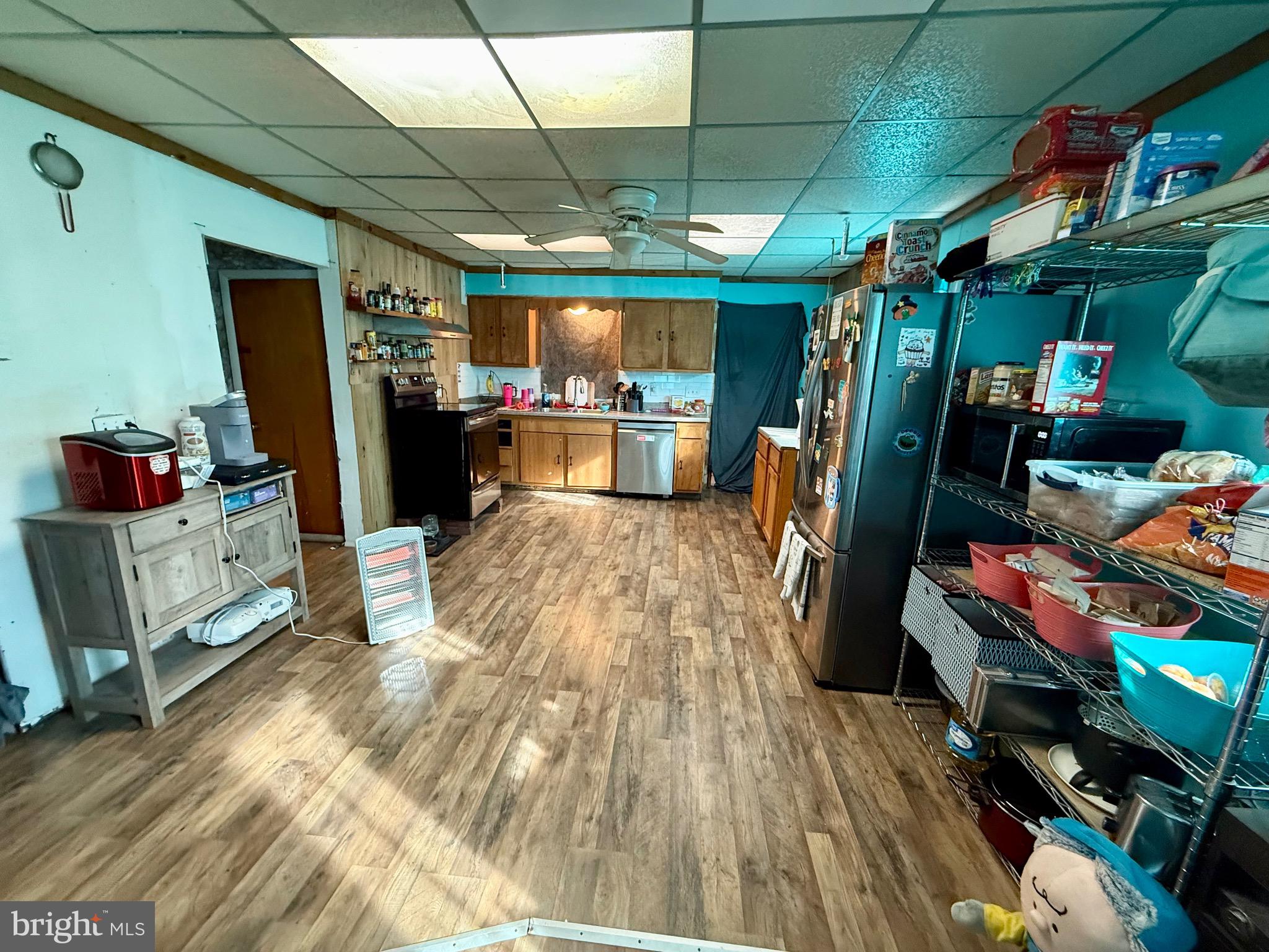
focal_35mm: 14
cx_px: 634
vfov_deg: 85.7
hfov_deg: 102.1
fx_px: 513
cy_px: 476
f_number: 2.2
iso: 640
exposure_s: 1/60
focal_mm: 2.22
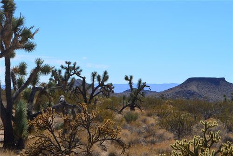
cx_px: 116
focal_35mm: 82
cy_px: 78
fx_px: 534
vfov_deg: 16.6
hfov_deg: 24.6
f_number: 11
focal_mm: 55
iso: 200
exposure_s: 1/500
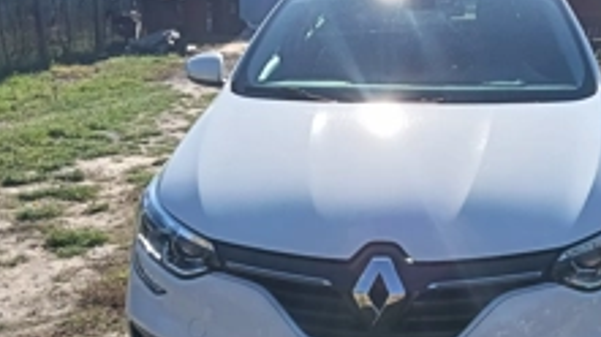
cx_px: 397
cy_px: 193
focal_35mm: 53
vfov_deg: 22.6
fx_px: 844
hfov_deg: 38.8
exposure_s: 1/700
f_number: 1.8
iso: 64
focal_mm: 3.98
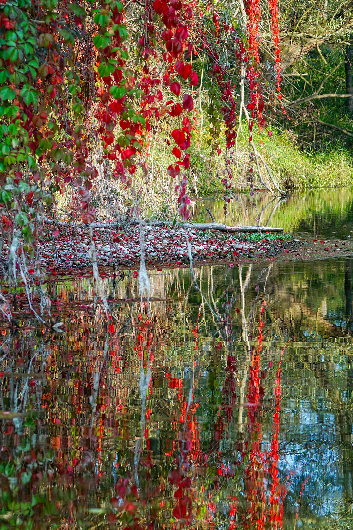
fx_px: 2441
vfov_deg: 12.4
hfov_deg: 8.3
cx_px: 229
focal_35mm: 166
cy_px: 370
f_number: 4.5
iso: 100
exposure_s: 1/250
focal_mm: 70
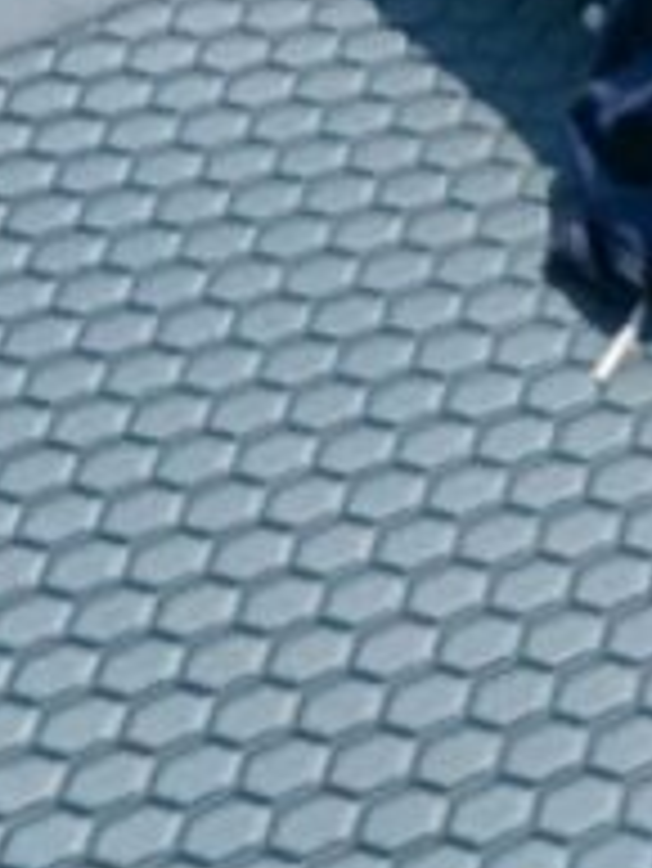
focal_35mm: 135
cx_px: 1848
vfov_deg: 14.3
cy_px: -67
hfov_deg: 9.2
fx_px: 3387
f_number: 2.2
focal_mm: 1.95
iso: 50
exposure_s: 1/2710
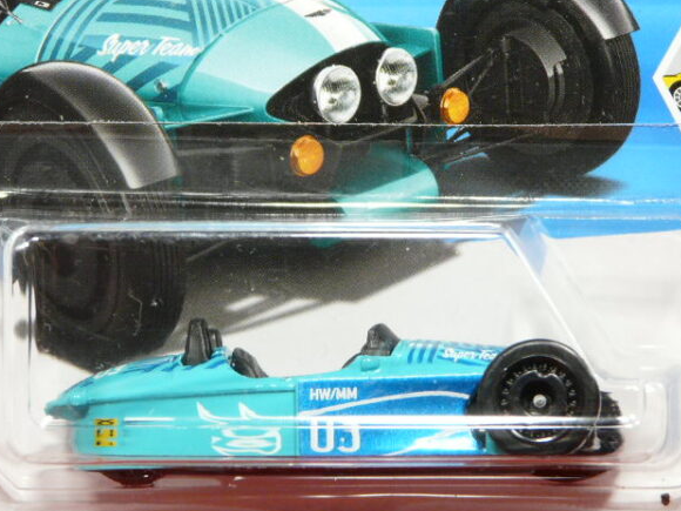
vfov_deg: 8.2
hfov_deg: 11.0
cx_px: 337
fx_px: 3541
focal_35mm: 180
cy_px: 248
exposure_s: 1/40
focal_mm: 18
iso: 200
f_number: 3.6
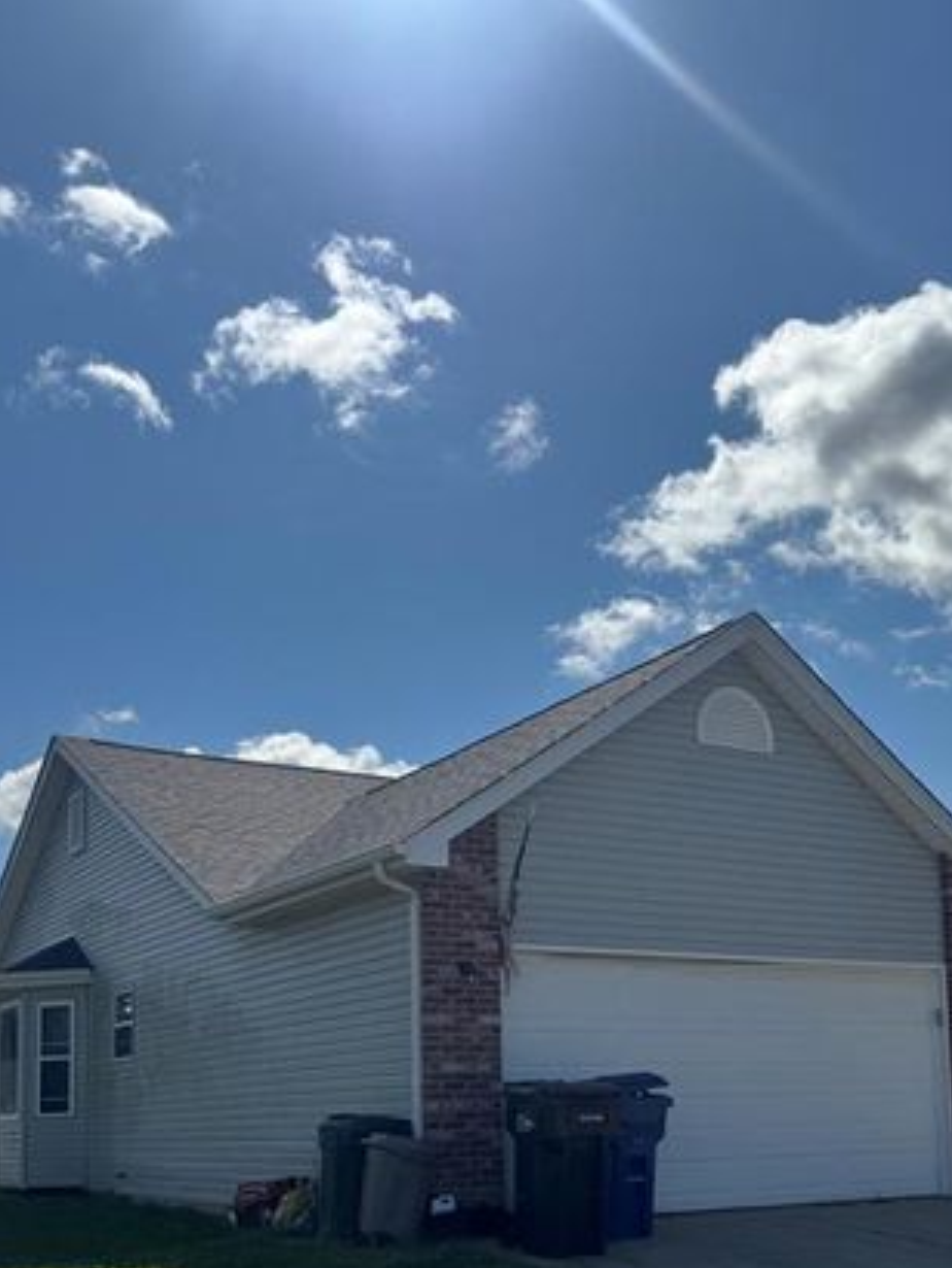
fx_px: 1429
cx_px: 566
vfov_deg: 45.9
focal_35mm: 39
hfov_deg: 36.7
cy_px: 976
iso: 80
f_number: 1.78
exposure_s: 1/12346
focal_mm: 6.76
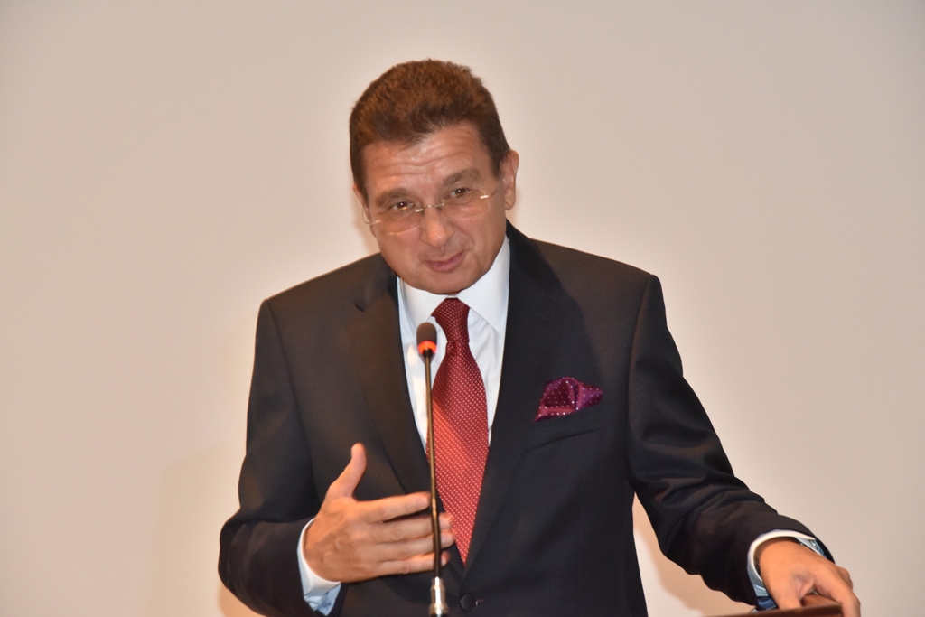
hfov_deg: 17.1
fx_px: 3084
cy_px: 308
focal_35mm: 120
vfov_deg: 11.4
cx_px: 462
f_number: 7.1
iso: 3200
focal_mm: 120
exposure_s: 1/60
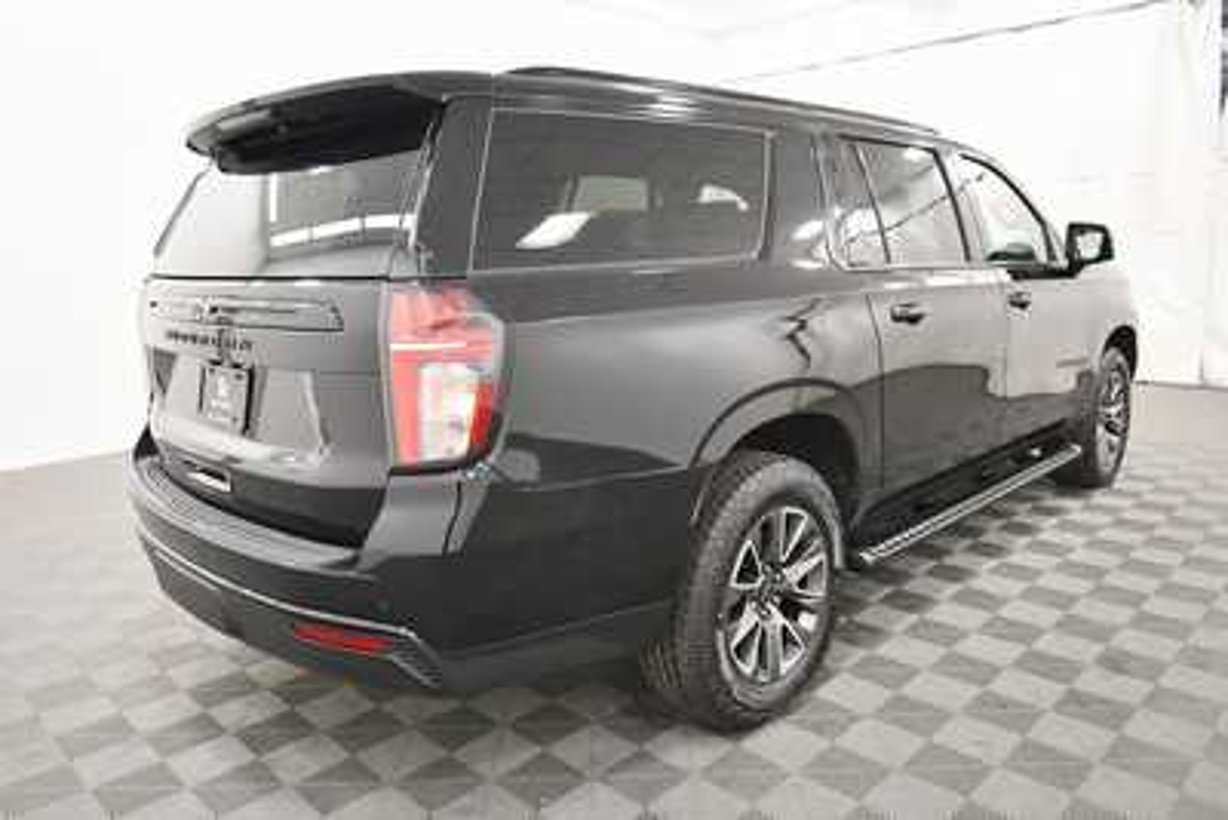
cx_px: 614
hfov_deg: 71.5
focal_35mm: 25
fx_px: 853
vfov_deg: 51.3
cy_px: 410
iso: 2500
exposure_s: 1/125
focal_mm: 17
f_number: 5.3
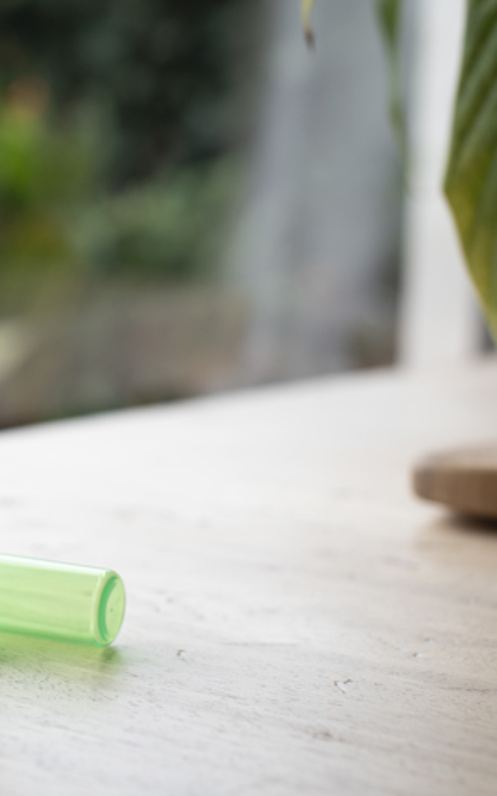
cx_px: -44
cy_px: 395
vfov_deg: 23.8
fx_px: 1886
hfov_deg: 14.7
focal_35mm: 87
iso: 500
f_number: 4.5
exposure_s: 1/320
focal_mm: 50
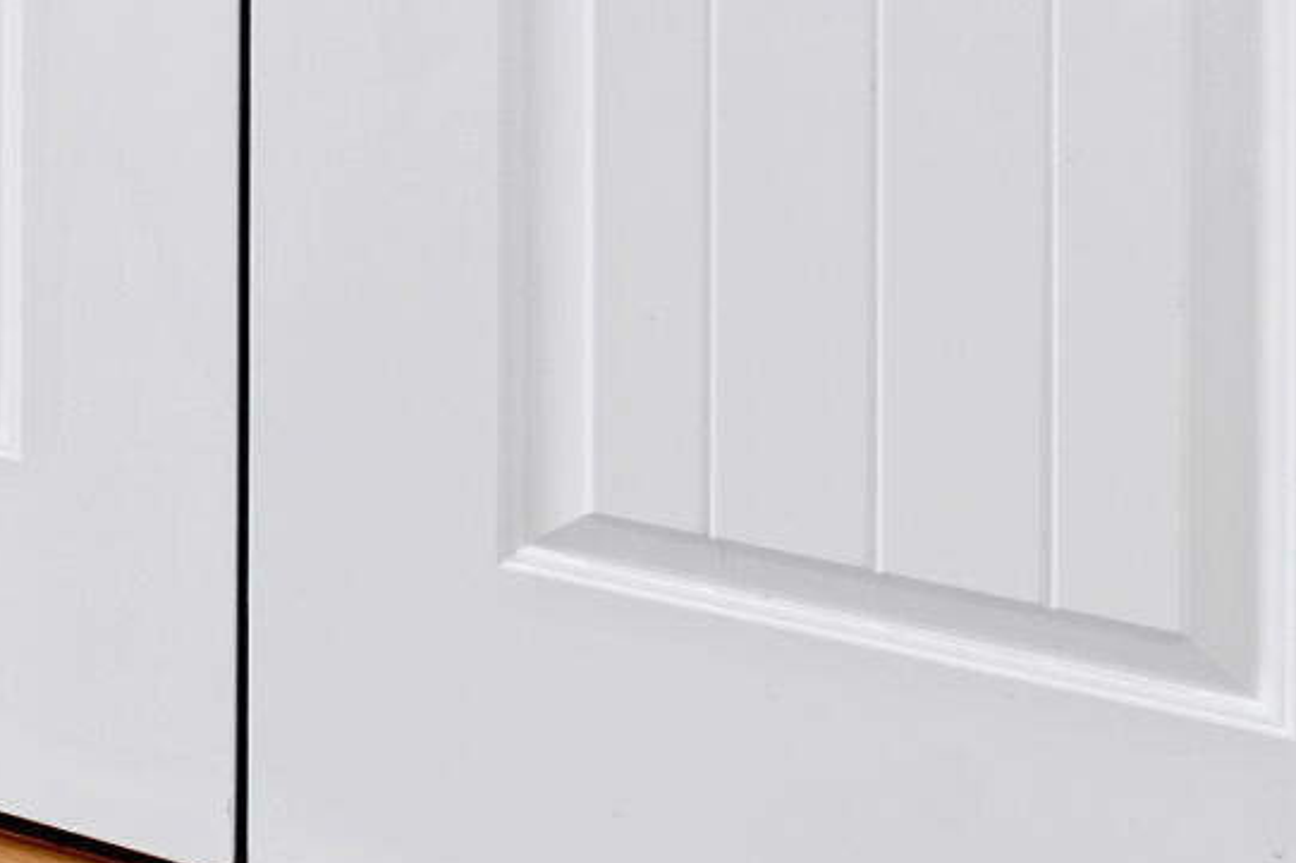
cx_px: -1827
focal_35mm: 83
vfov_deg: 14.0
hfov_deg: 14.8
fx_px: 2987
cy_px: -846
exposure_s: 1.3
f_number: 8
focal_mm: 10
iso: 100
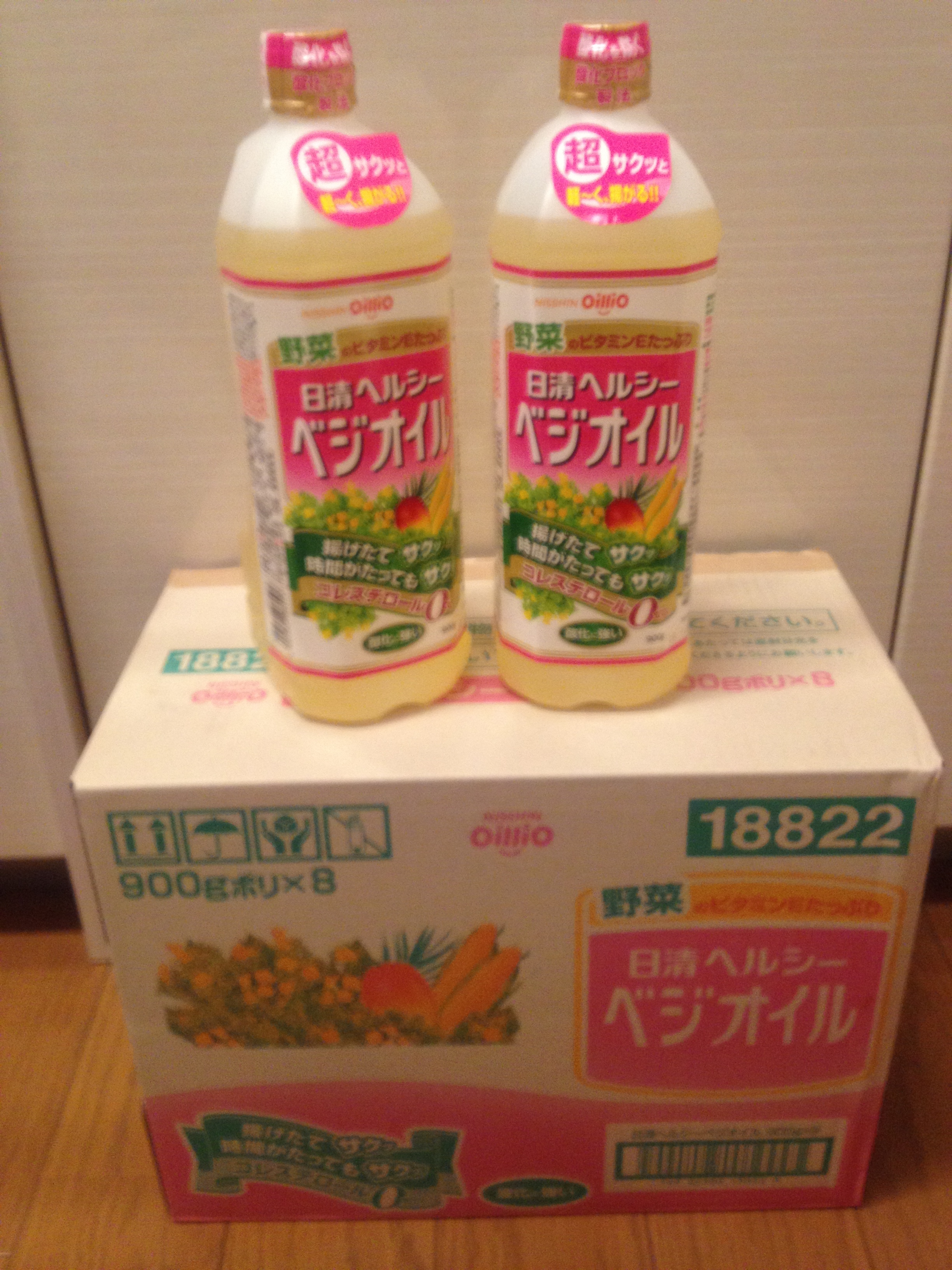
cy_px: 635
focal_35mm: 35
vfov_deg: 52.6
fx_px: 1283
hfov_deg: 40.7
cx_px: 476
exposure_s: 1/20
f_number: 2.4
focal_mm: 4.28
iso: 200
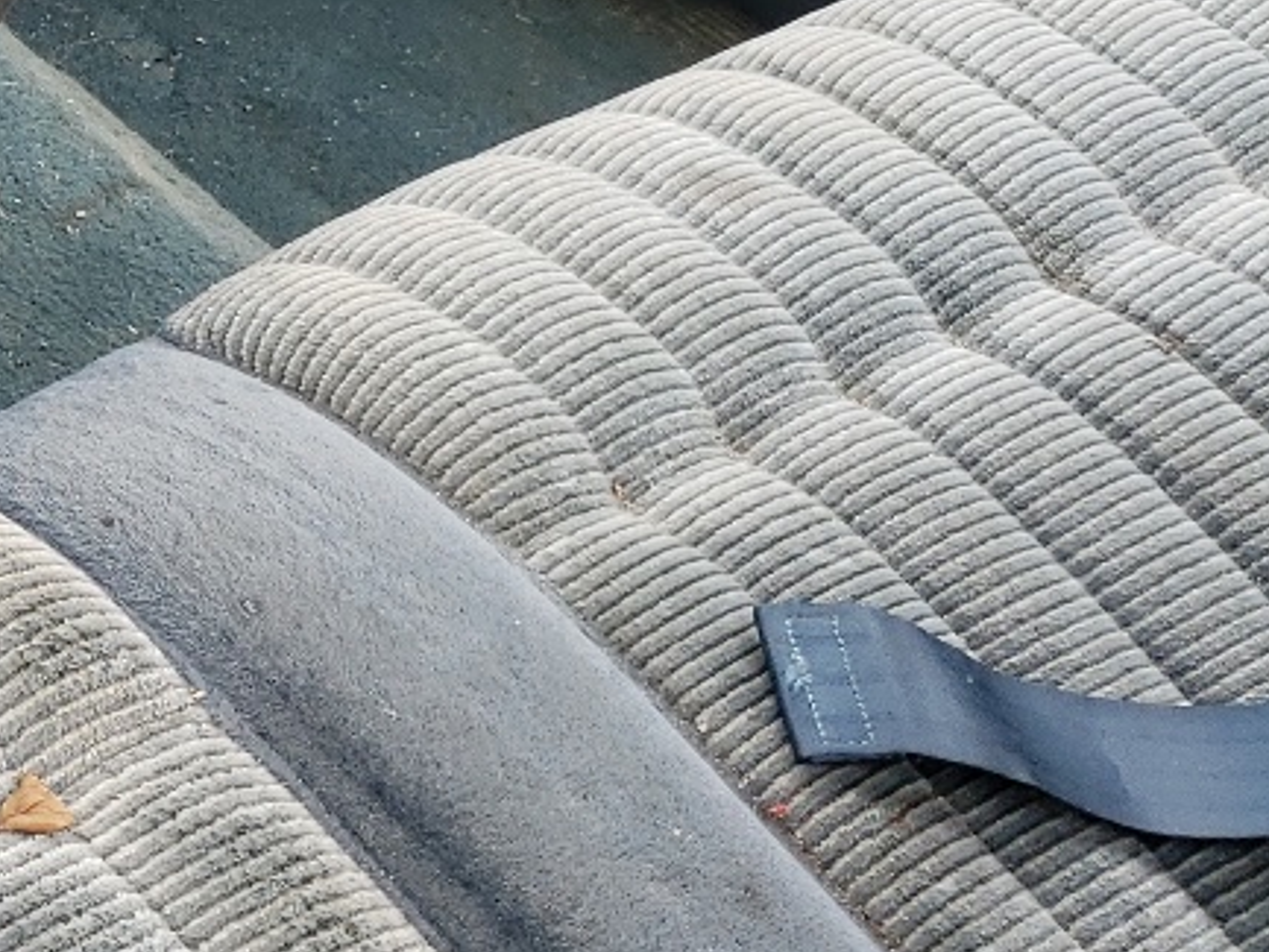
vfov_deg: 15.2
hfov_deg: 16.8
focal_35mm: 96
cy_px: 103
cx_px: -1052
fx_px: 3520
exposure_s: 1/196
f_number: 1.5
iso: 50
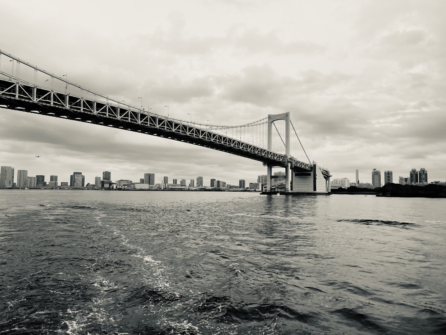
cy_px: 168
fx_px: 335
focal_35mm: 26
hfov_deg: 67.3
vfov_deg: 53.1
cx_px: 223
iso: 32
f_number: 1.6
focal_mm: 5.1
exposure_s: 1/1403
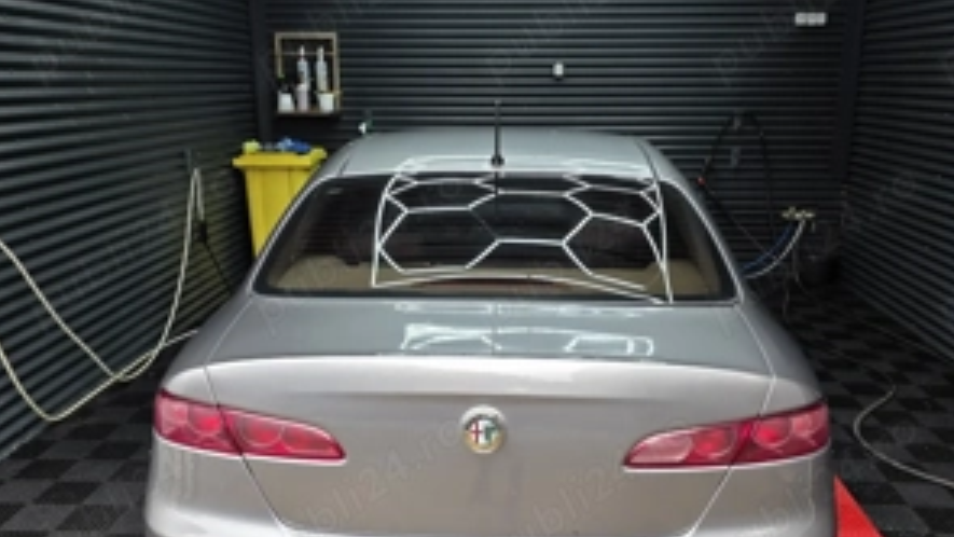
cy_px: 301
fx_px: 860
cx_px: 472
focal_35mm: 34
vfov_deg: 34.6
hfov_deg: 58.0
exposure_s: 1/100
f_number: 1.7
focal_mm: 6.3
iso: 40
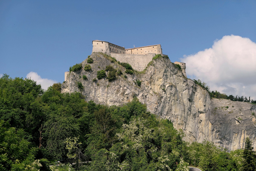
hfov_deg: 33.4
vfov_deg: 22.6
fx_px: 427
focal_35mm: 60
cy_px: 86
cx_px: 128
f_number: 2.8
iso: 125
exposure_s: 1/3200
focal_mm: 21.9
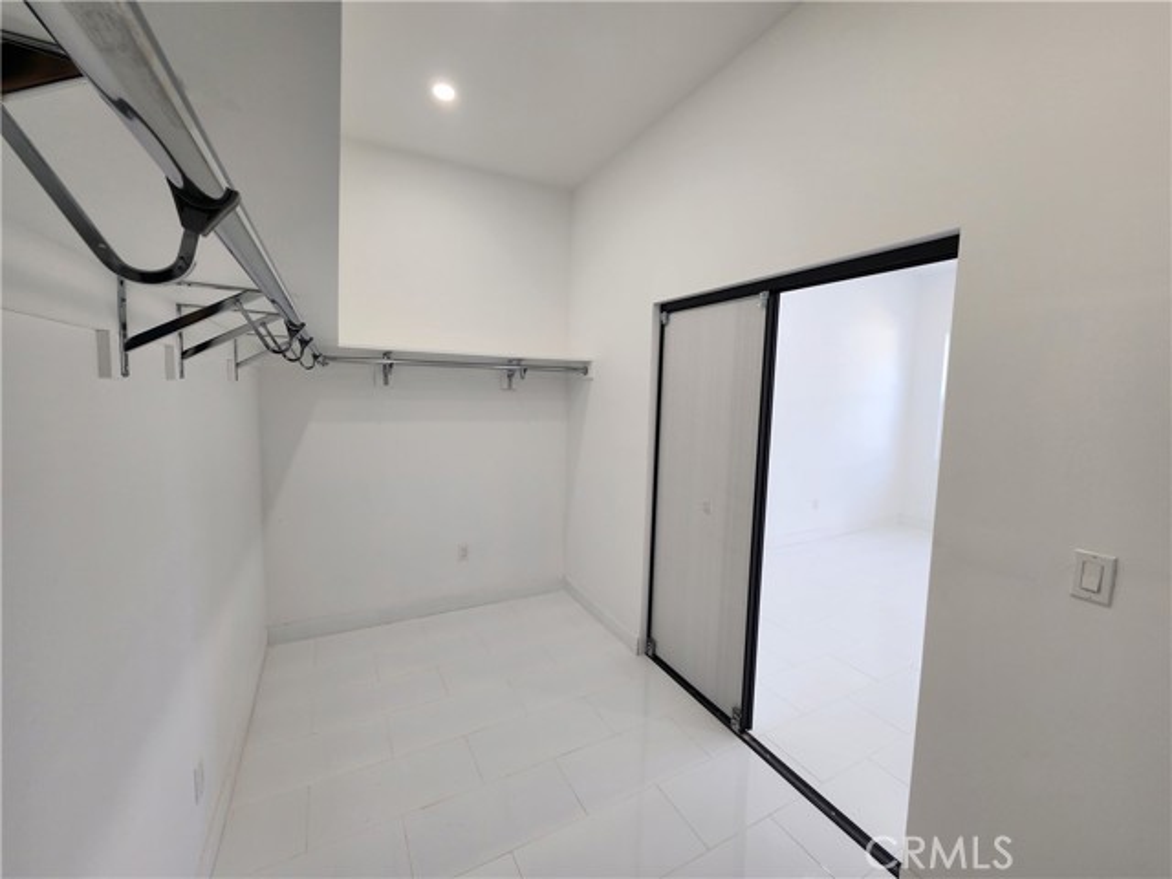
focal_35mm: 13
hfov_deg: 106.2
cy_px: 440
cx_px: 586
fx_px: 440
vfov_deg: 89.9
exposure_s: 1/60
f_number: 2.2
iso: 64
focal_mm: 2.2
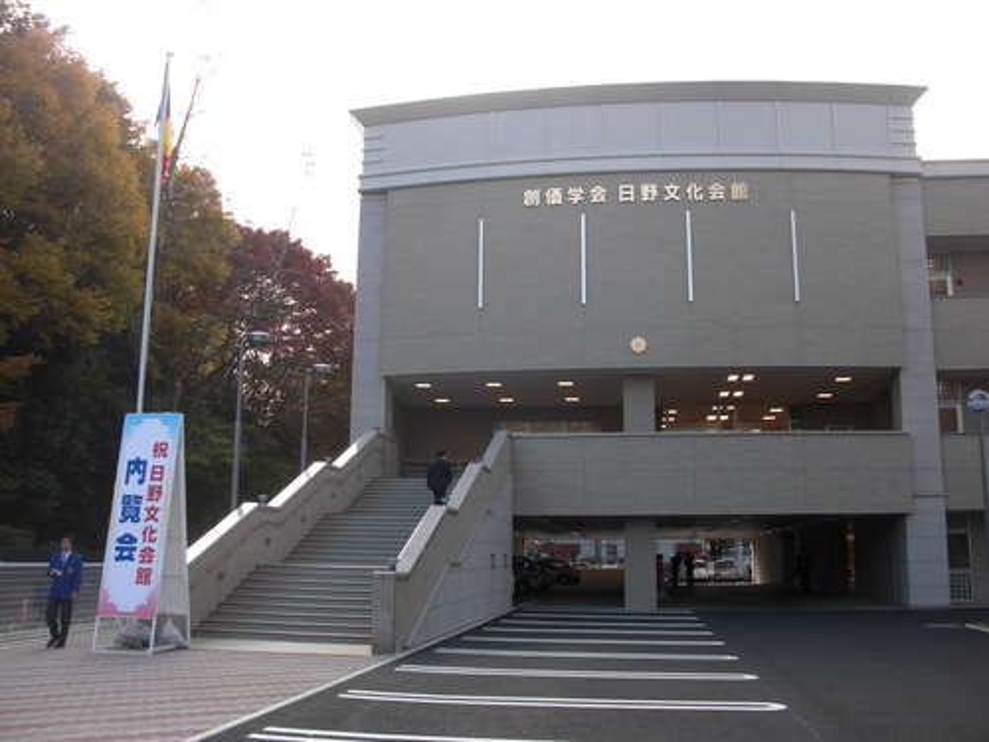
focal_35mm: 36
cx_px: 494
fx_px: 1029
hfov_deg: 51.4
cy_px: 371
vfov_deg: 39.7
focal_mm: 6.3
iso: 50
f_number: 2.8
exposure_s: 1/250
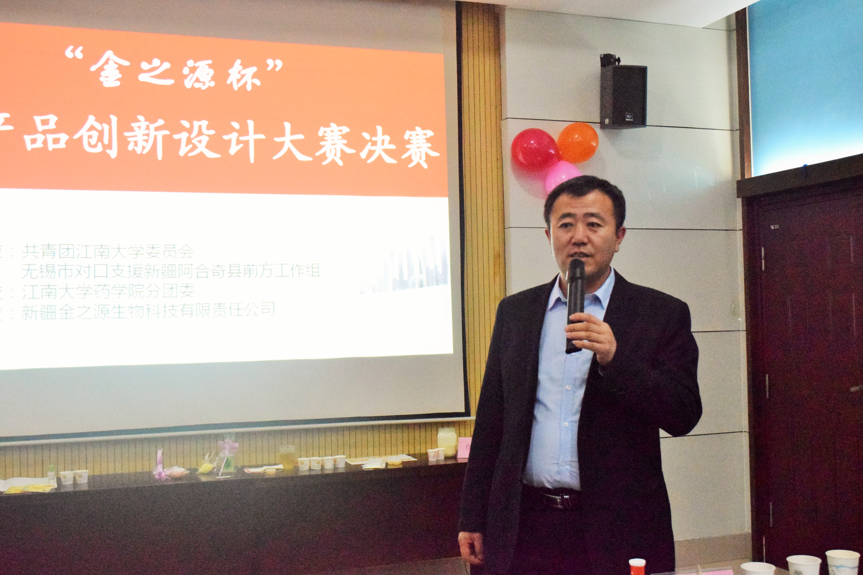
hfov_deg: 46.4
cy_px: 288
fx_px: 1007
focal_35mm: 42
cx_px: 432
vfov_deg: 31.9
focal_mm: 28
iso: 12800
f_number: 7.1
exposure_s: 1/200
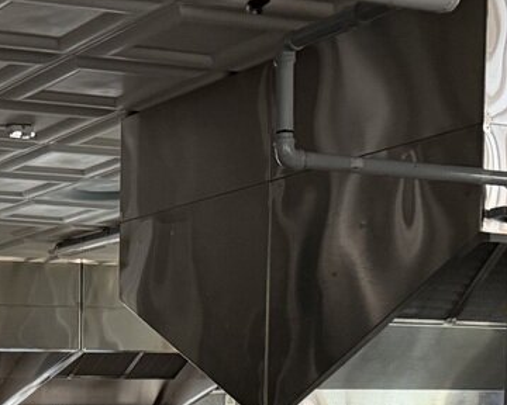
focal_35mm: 91
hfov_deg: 19.7
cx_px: -106
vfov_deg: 15.7
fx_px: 1365
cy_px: 591
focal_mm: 6.76
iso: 640
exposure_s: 1/40
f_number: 1.78
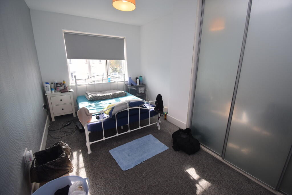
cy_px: 98
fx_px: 122
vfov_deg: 77.3
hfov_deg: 100.4
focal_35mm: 15
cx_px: 146
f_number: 5.6
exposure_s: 1/125
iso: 400
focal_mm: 10
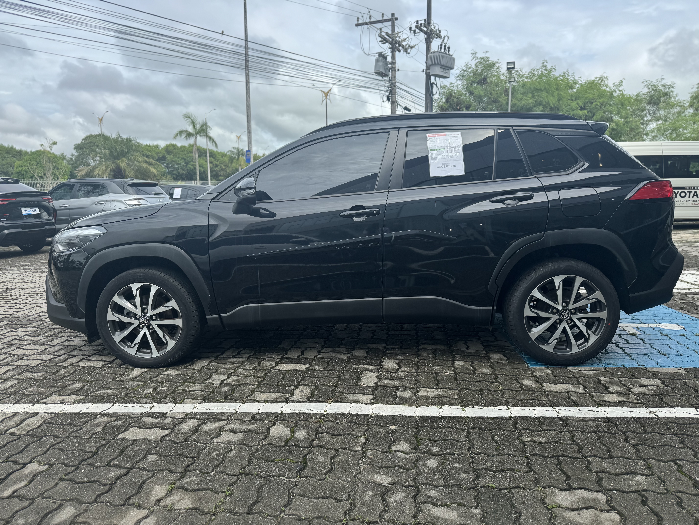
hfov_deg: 71.6
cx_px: 350
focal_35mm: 24
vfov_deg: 56.8
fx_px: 485
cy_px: 262
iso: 80
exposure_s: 1/3096
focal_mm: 6.76
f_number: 1.78
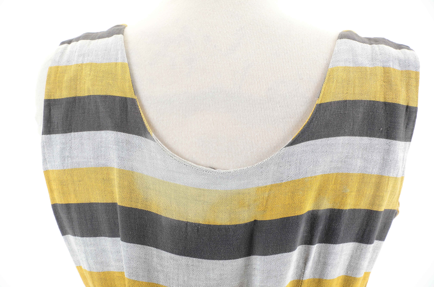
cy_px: 144
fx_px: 1895
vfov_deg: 8.7
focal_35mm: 158
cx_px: 217
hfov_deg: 13.1
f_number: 8
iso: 200
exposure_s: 1/160
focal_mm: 105
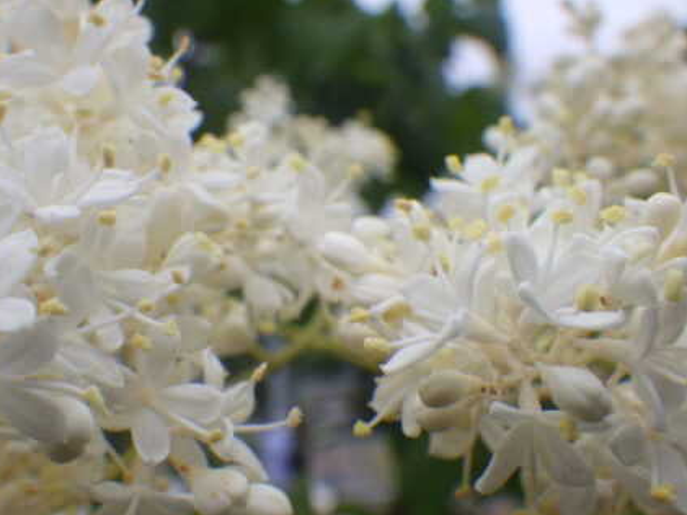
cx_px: 293
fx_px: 913
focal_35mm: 46
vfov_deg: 31.5
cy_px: 293
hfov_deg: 41.1
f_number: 4.6
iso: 125
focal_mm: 6.1
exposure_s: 1/400
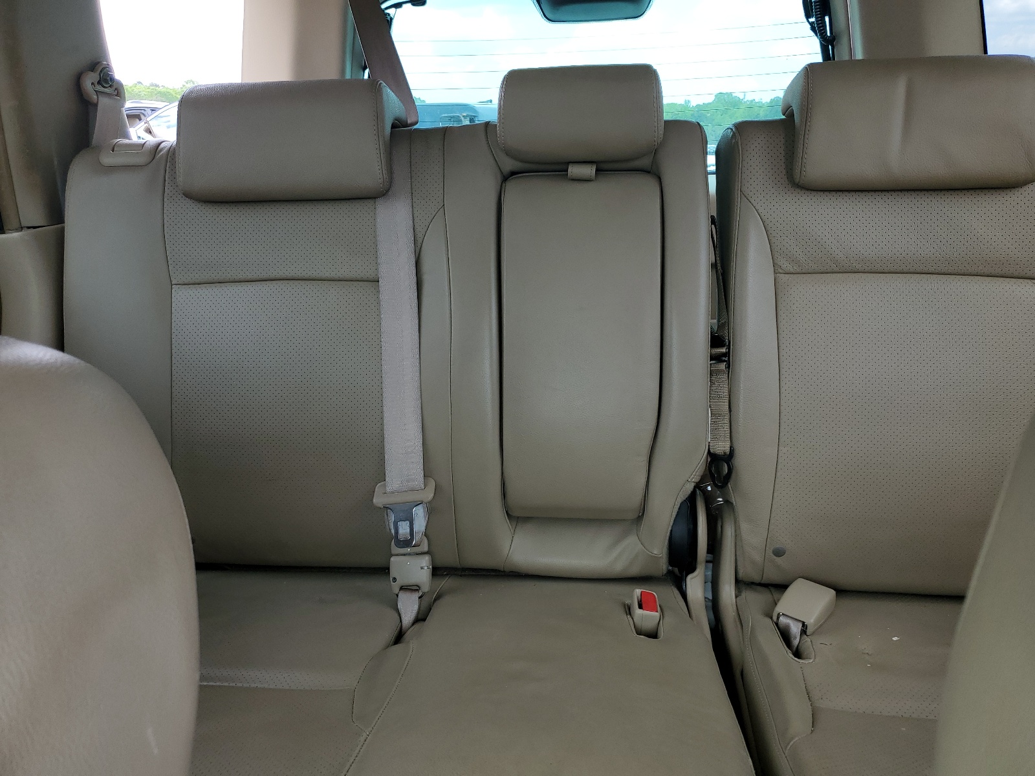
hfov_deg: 67.3
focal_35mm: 26
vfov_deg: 53.1
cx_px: 518
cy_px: 388
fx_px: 777
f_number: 1.5
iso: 50
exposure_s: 1/286
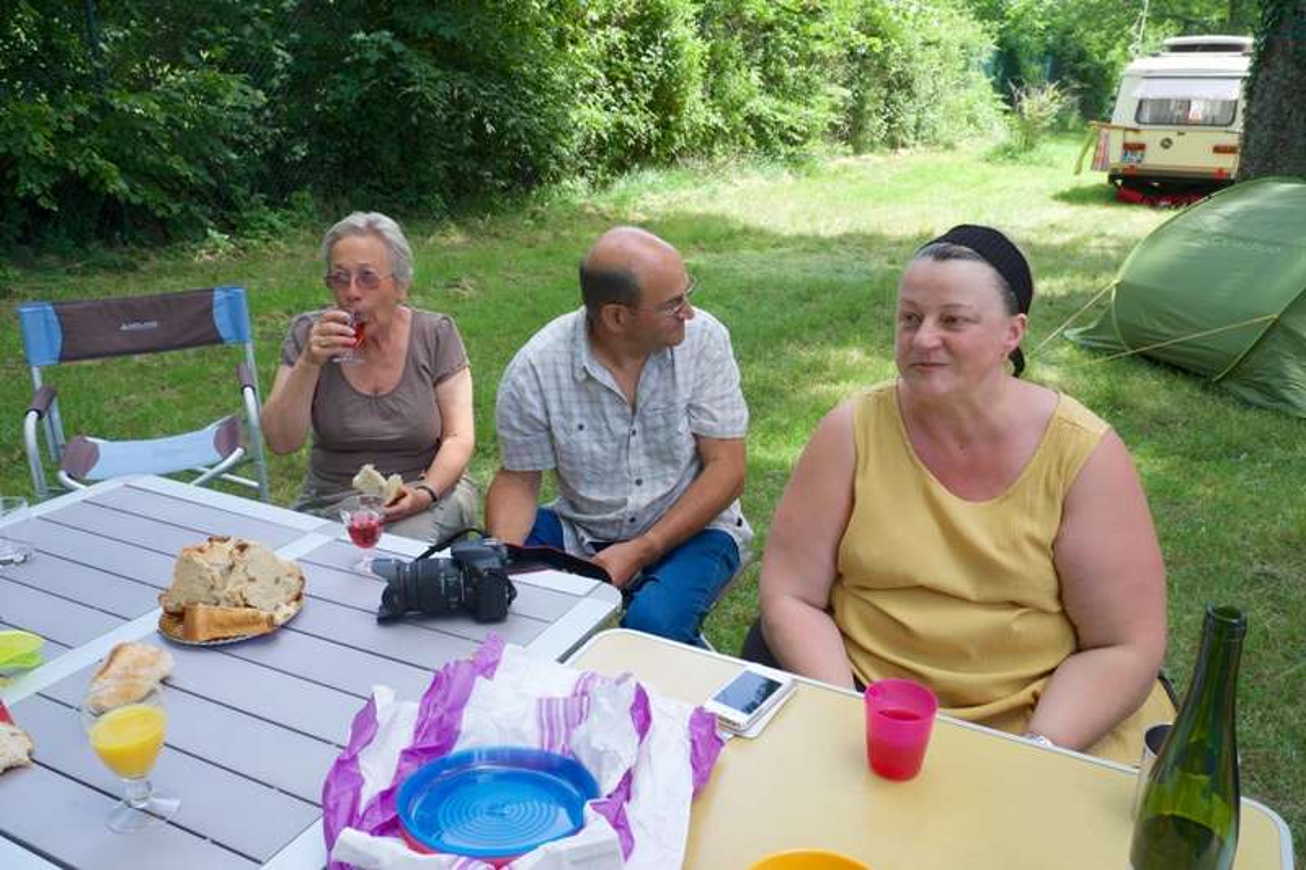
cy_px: 435
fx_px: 979
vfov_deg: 47.9
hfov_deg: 67.4
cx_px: 653
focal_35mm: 27
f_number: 8
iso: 2000
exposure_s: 1/420
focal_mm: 18
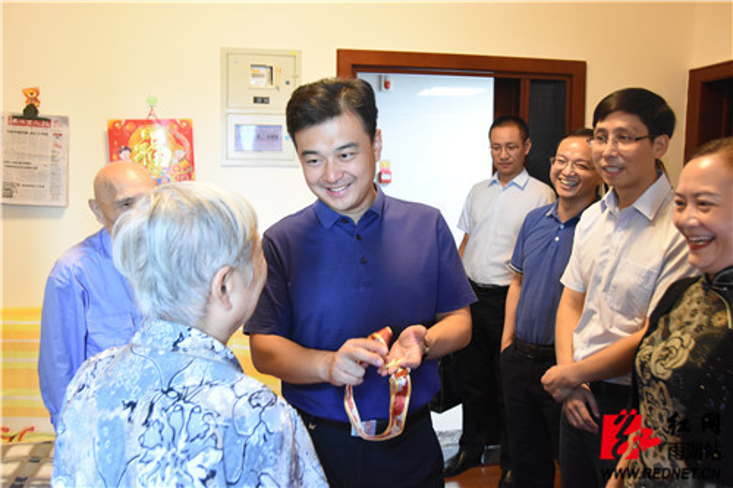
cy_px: 244
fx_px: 672
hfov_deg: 57.2
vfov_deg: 39.9
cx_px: 366
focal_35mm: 33
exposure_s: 1/40
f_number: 3.8
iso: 2200
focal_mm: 22
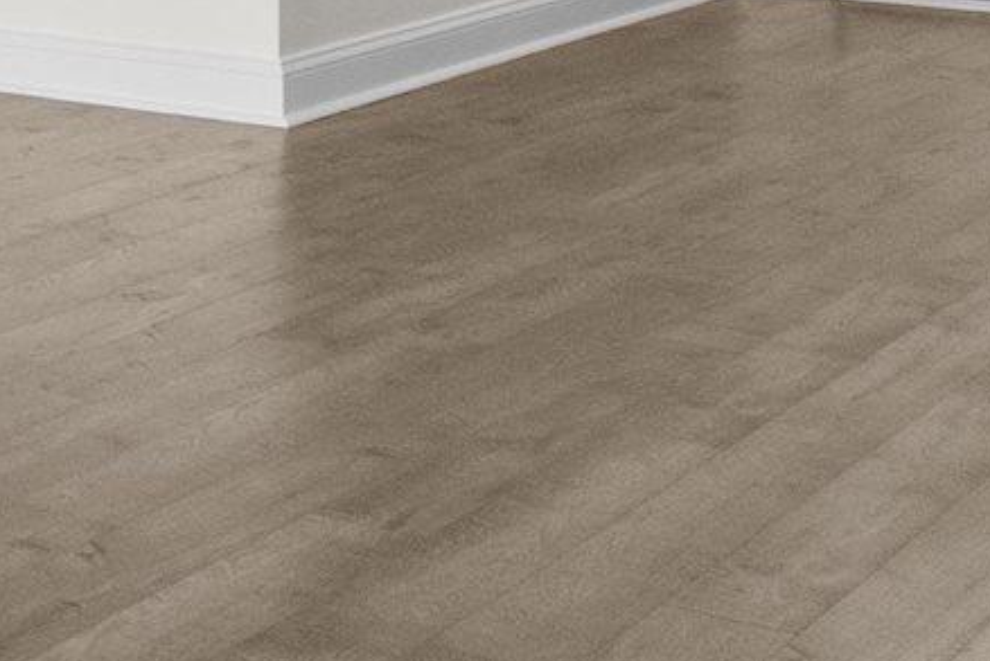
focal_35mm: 105
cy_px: -478
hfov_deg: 15.4
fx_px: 2888
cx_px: -1017
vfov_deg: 12.1
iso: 100
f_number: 4.5
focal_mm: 10
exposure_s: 1/1.25
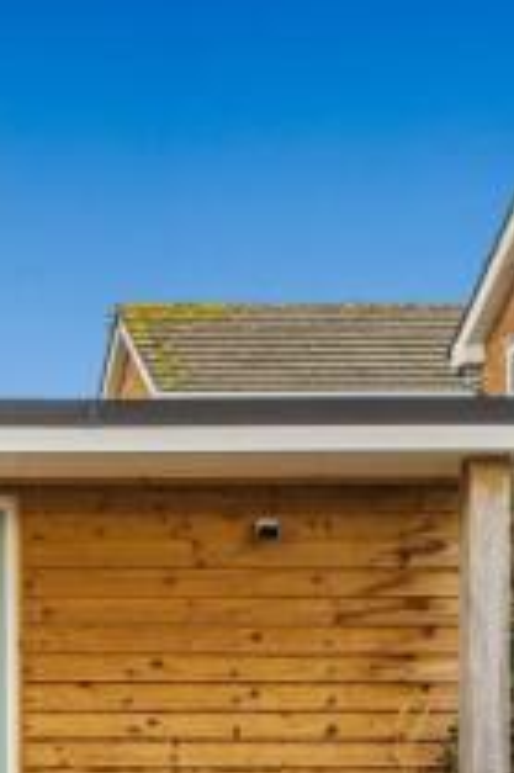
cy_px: 727
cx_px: -165
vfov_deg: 17.8
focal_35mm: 113
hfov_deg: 11.8
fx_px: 2424
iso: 400
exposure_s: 1/60
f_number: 8
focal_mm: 24
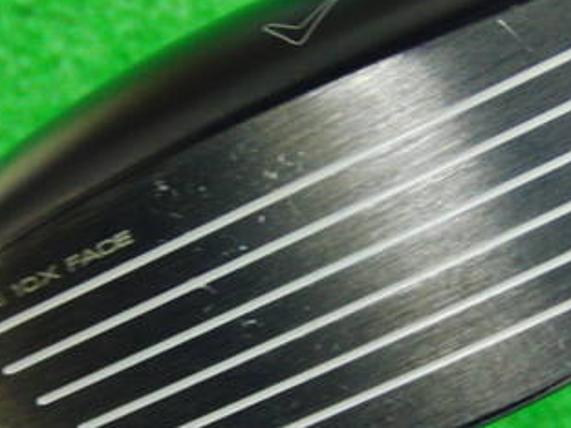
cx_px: 441
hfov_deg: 25.3
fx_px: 1254
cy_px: 240
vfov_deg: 19.4
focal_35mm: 76
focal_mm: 6.42
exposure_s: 1/20
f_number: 3.6
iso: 400
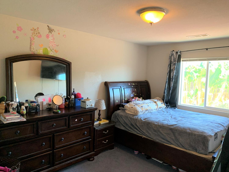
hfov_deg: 67.3
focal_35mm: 26
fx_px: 172
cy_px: 86
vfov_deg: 53.1
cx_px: 114
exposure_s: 1/60
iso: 200
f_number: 1.8
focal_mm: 4.25
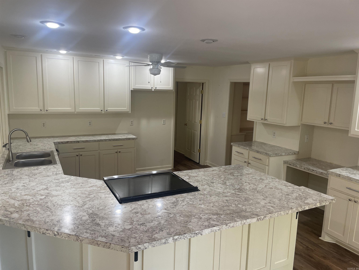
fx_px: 270
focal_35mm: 26
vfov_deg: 53.1
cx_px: 180
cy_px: 135
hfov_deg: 67.3
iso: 80
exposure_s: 1/60
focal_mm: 4.2
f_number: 1.6
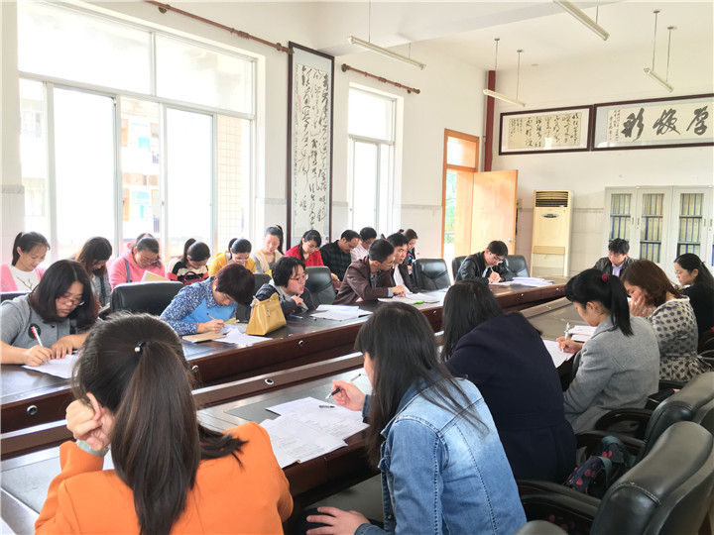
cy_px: 268
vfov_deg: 48.2
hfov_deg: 61.7
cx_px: 357
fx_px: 598
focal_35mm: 29
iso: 64
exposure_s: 1/33
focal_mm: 4.15
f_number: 2.2
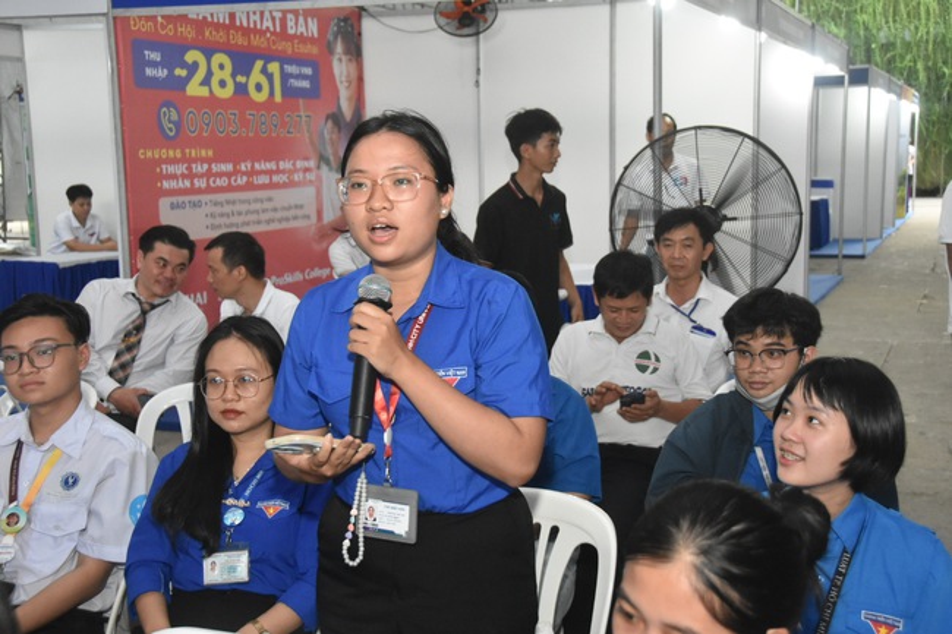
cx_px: 476
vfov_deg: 28.1
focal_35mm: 48
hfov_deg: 41.1
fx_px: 1269
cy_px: 317
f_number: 4.2
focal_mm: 32
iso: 3200
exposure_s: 1/250
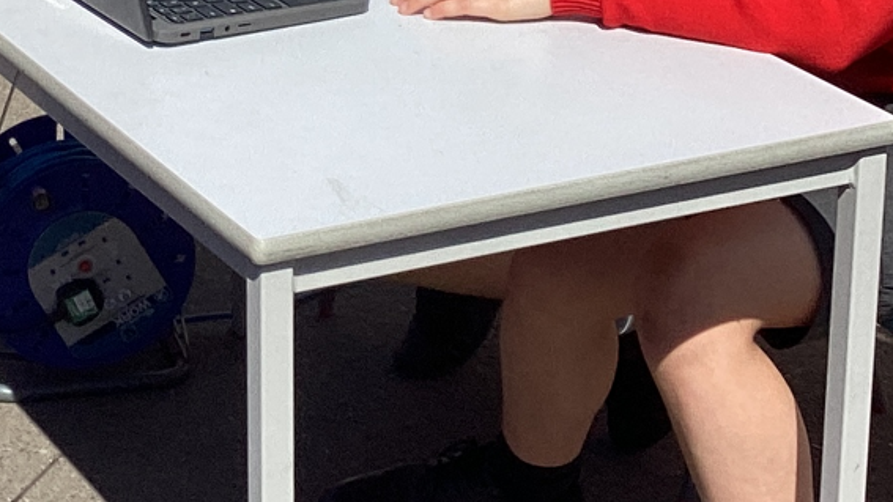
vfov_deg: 9.8
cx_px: 113
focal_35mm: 122
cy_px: -90
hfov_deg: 17.3
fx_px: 2889
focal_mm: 3.3
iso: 25
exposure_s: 1/1631
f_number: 2.4
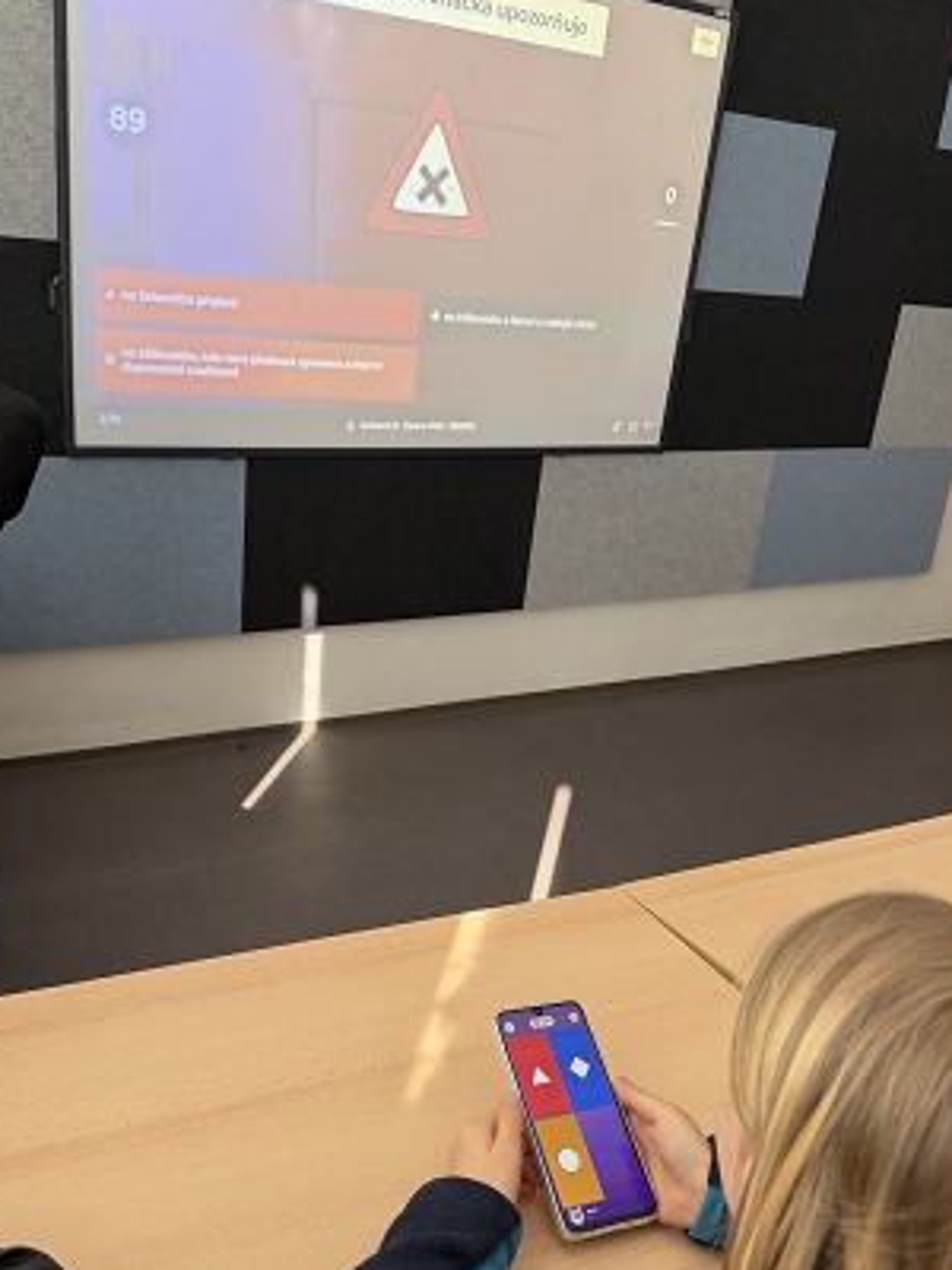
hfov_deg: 44.1
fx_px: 1173
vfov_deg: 56.6
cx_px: 409
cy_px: 729
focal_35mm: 32
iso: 200
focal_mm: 6.76
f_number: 1.78
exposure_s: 1/120
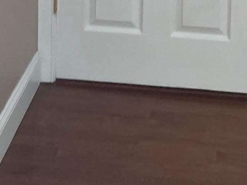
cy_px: -175
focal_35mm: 111
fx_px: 791
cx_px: 149
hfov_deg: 17.7
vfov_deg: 12.0
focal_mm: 3.99
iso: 100
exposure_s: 1/60
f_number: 1.8
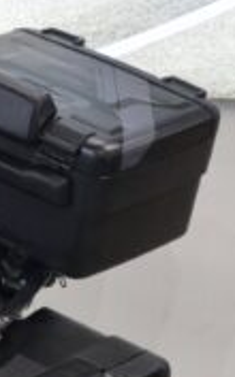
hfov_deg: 5.8
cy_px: 511
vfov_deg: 9.7
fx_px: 2181
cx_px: -400
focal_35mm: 212
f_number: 1.6
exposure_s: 1/100
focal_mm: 6.57
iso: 100
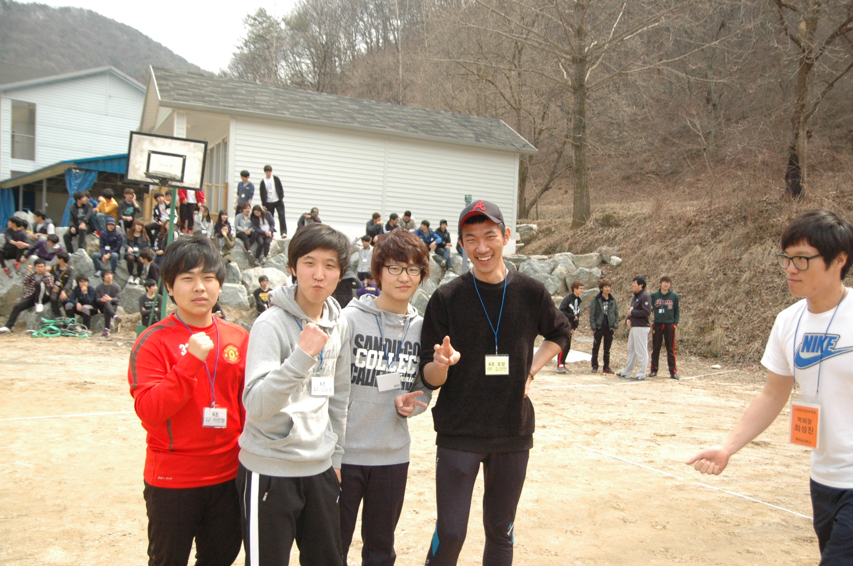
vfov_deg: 38.8
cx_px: 439
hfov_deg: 55.8
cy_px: 291
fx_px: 805
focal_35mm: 34
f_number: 3.2
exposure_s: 1/4000
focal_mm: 22
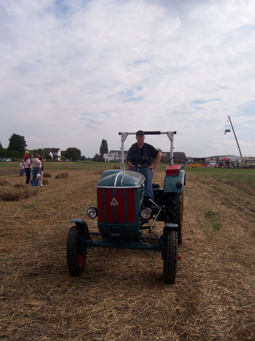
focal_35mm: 34
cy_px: 170
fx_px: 334
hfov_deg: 41.8
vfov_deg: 54.0
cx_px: 128
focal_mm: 5.6
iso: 80
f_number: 5.1
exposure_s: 1/927
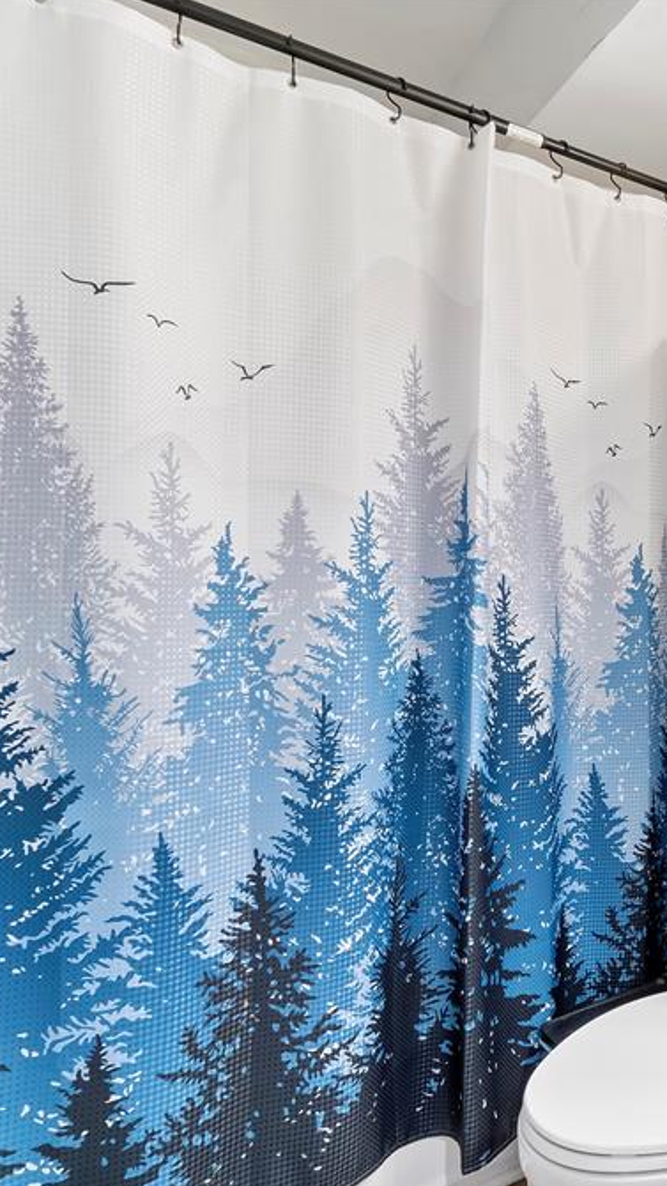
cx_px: 718
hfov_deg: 39.7
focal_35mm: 24
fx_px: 754
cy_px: 598
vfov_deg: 76.3
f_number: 11
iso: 160
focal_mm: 10
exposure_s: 1/2.5
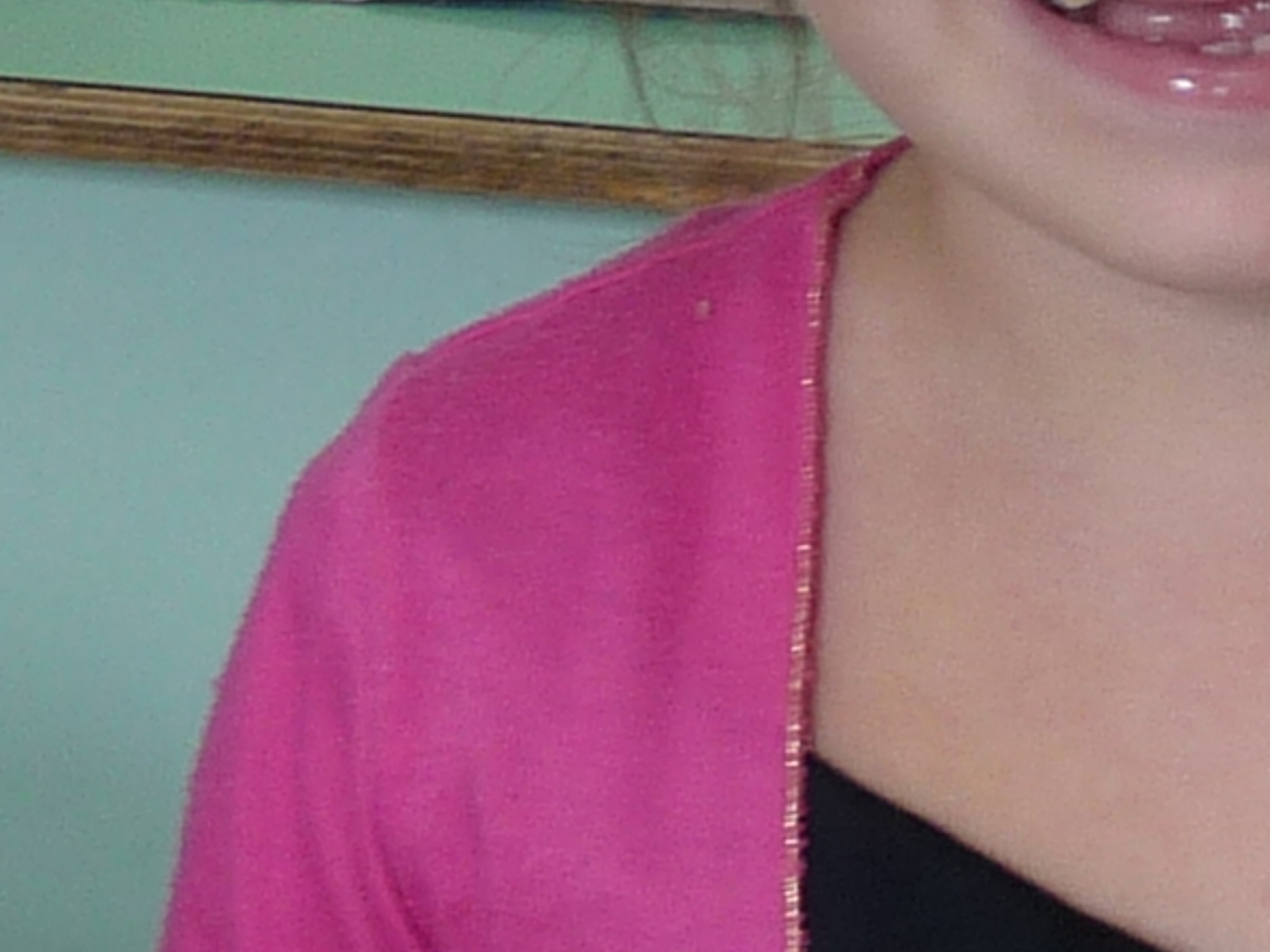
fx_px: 7299
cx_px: 1376
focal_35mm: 199
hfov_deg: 9.8
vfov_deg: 7.4
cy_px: 1151
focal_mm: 5.6
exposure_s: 1/30
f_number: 3
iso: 125
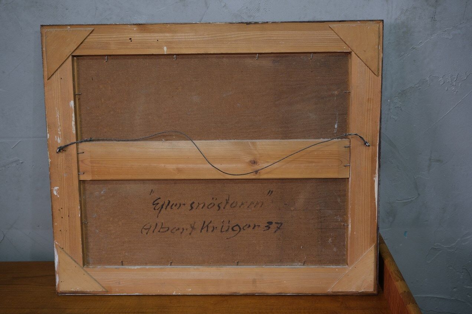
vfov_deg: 37.9
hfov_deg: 54.4
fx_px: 459
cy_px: 157
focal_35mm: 35
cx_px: 236
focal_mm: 23.5
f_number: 4
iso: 500
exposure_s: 1/34
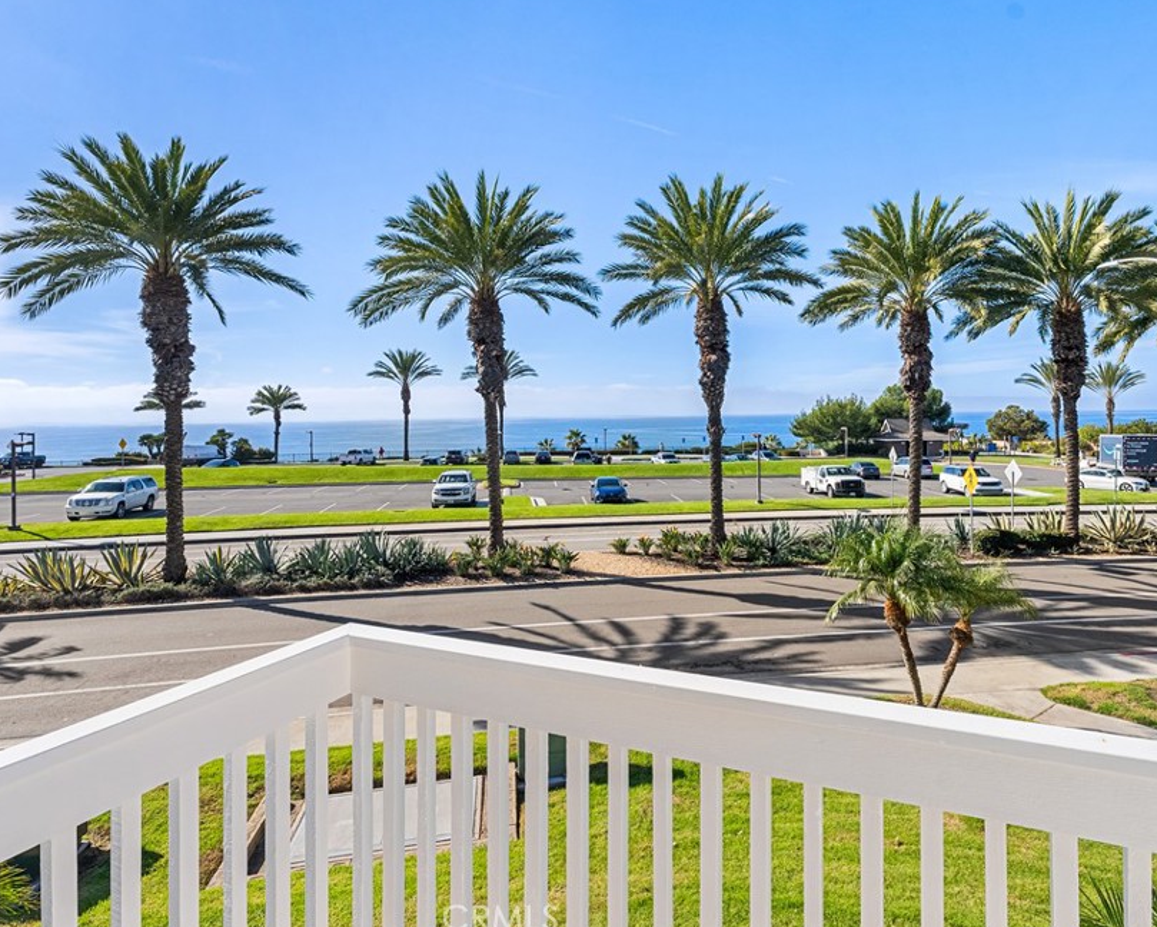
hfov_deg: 82.8
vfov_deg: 70.9
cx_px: 658
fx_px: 651
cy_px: 450
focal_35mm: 19
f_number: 8
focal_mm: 16
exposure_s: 1/640
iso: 100
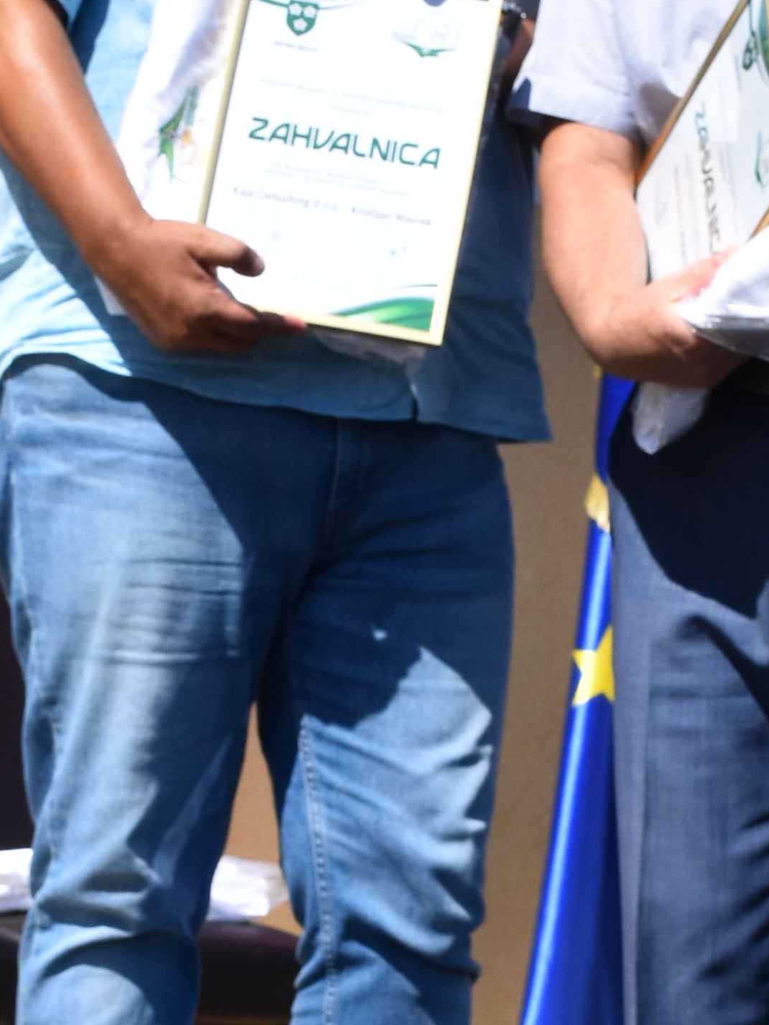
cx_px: 373
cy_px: 597
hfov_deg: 10.7
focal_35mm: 139
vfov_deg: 14.2
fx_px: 4118
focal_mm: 23
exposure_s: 1/1600
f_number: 7.1
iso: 400
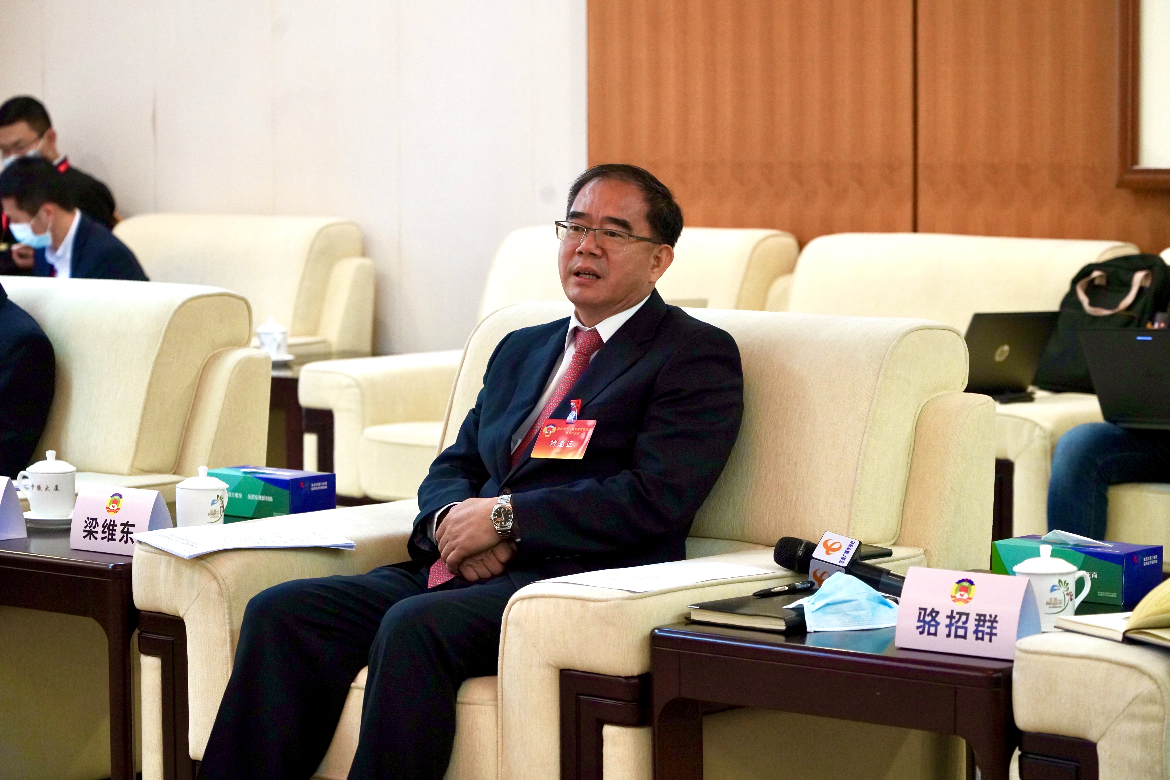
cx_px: 585
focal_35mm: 105
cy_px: 390
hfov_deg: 19.5
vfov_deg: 13.0
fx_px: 3412
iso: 6400
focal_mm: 105
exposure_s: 1/200
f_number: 5.6
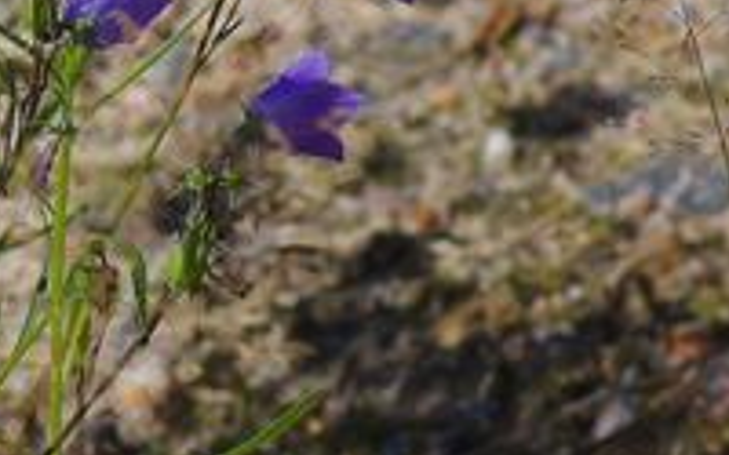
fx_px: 21278
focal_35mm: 1071
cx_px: -940
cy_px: -213
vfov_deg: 1.2
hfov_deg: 2.0
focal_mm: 100
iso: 100
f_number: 7.1
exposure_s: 1/250
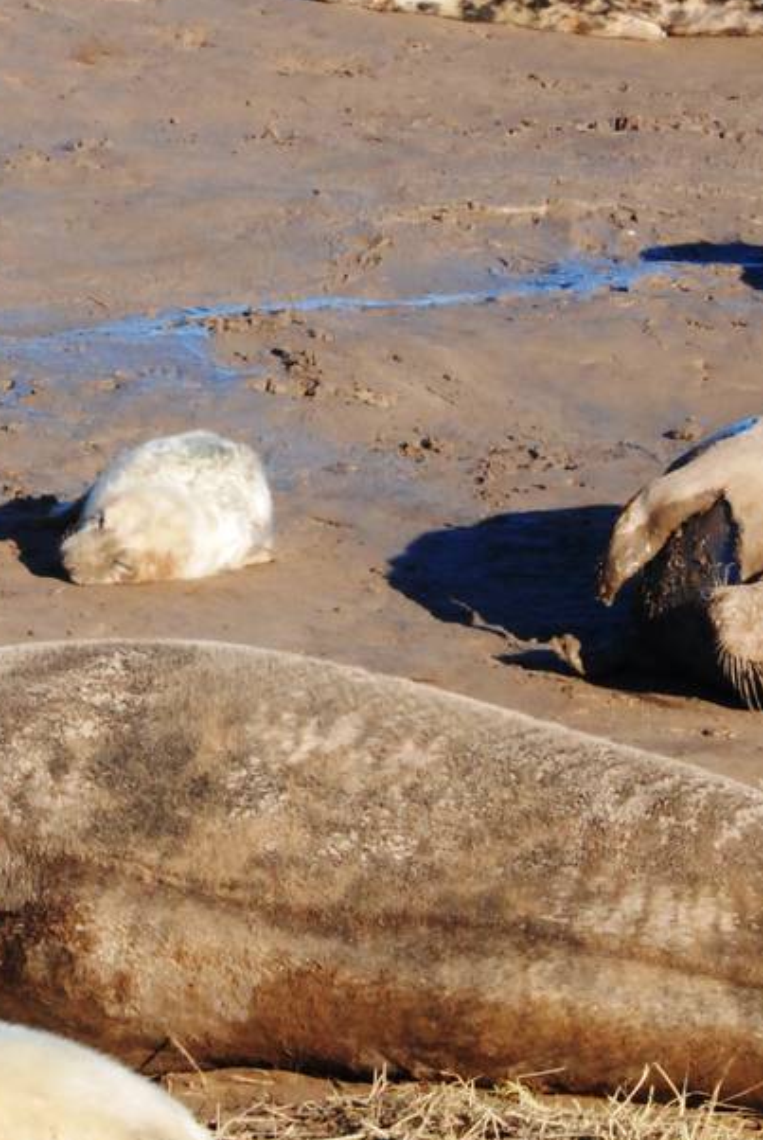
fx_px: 8844
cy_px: 47
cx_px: 169
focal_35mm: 279
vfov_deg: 7.3
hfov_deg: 4.9
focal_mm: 70
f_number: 20
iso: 1000
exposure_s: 1/160
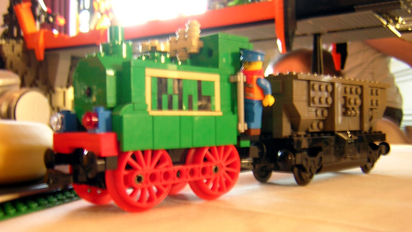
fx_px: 437
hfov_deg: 50.5
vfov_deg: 29.7
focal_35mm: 40
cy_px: 133
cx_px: 204
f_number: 2.6
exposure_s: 1/3.2
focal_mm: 4.7
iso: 122
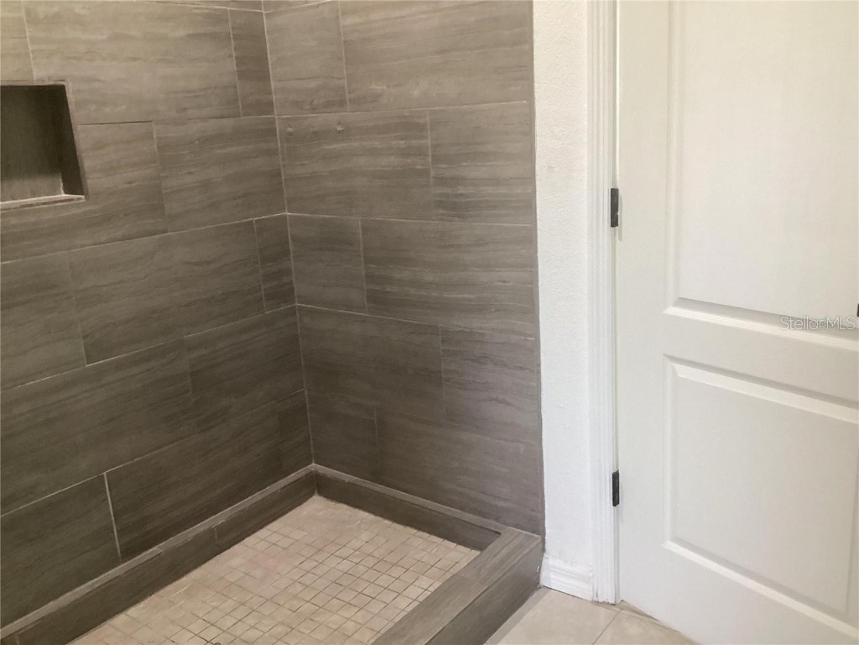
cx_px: 430
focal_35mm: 31
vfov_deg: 45.4
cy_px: 322
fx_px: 769
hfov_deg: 58.4
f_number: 2.4
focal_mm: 3.3
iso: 320
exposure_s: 1/60
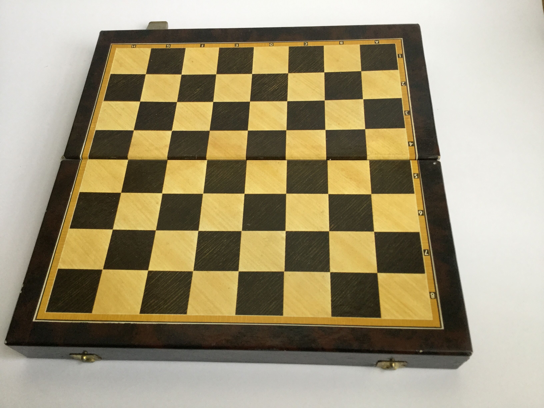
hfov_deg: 58.4
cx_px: 272
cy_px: 204
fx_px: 487
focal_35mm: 31
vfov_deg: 45.4
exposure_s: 1/33
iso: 50
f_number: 2.4
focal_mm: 3.3
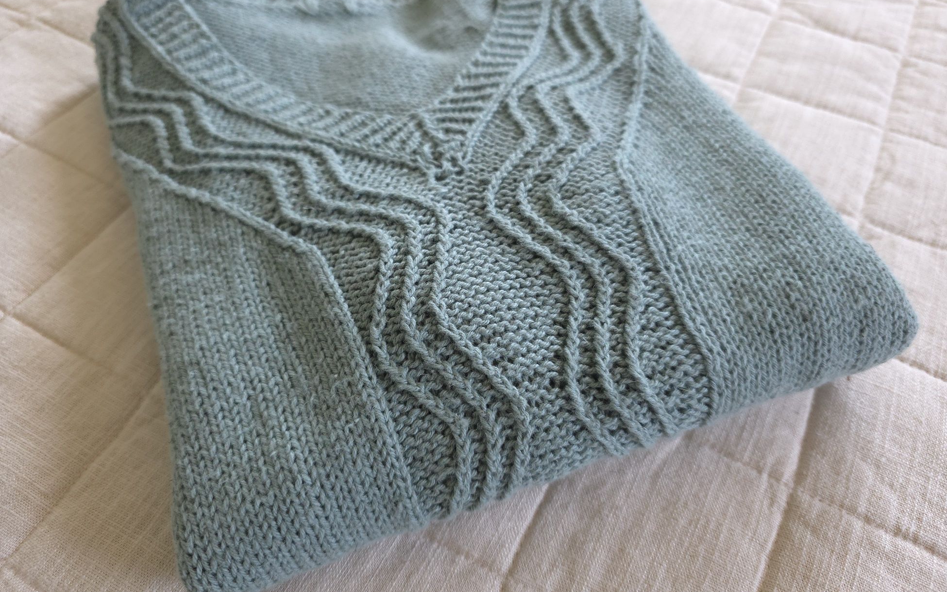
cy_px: 271
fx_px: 645
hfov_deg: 72.5
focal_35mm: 25
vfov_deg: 49.2
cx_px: 470
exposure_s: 1/60
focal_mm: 6.3
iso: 400
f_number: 1.7
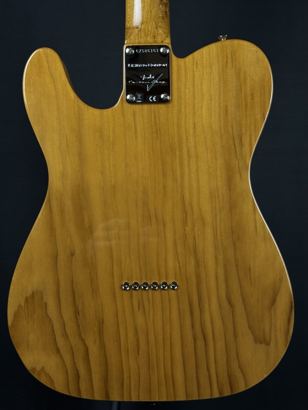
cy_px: 205
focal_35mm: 48
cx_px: 154
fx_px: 569
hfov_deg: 30.3
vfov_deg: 39.7
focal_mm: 6.76
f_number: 1.78
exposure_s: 1/120
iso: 80
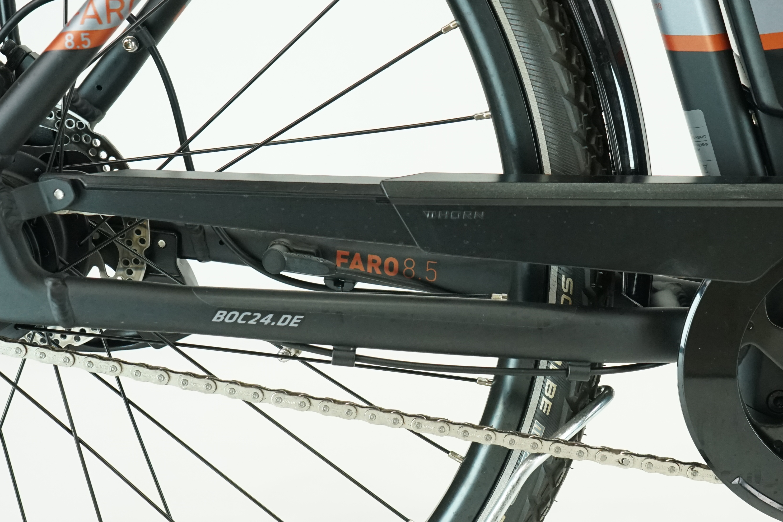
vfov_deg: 22.6
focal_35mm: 60
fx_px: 1305
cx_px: 549
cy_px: 328
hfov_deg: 33.0
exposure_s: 1/200
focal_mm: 33
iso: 2500
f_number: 5.6
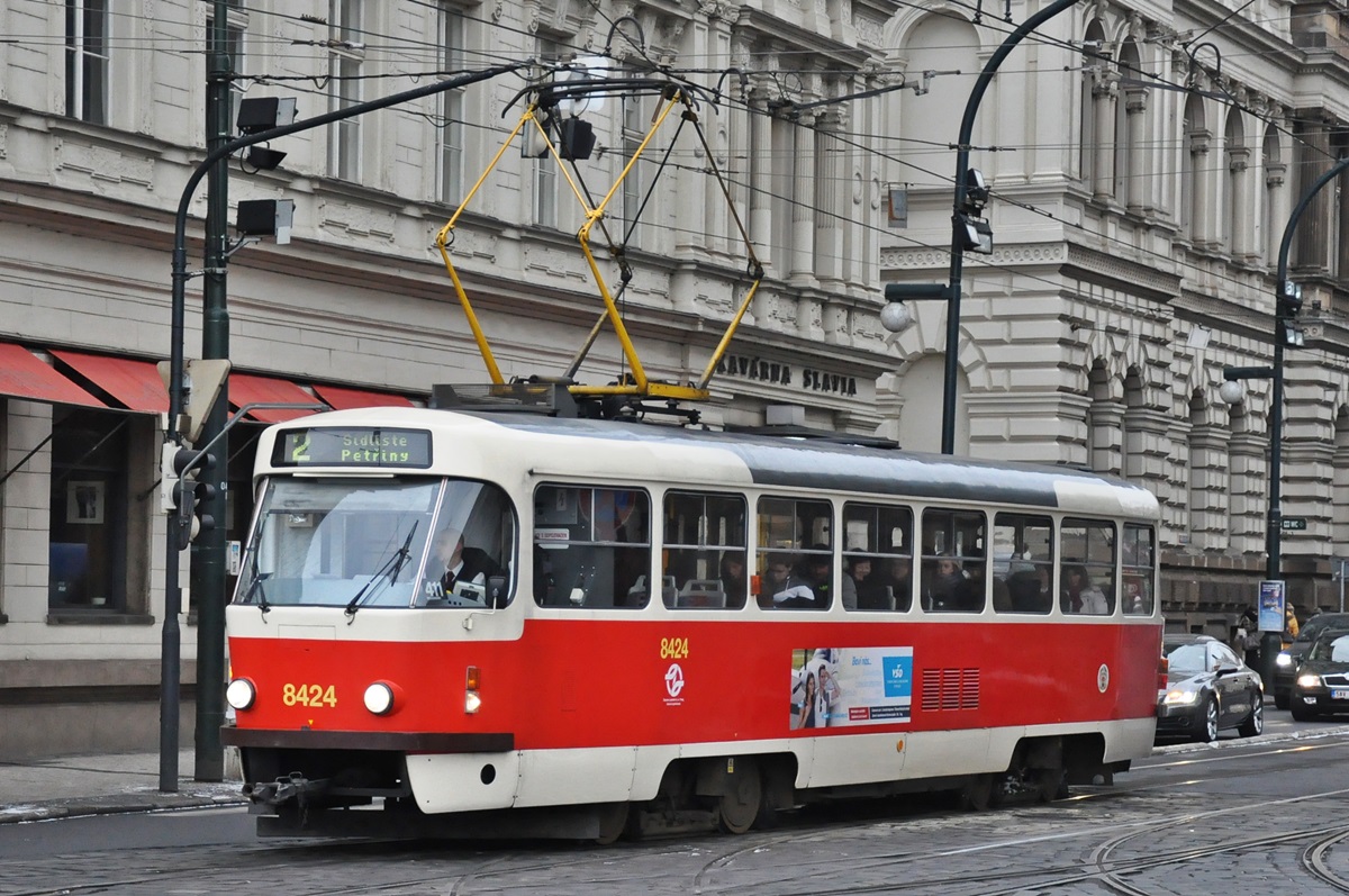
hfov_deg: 31.9
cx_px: 674
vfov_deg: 21.5
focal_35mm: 63
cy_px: 448
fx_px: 2358
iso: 1600
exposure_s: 1/500
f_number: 4.8
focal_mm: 42
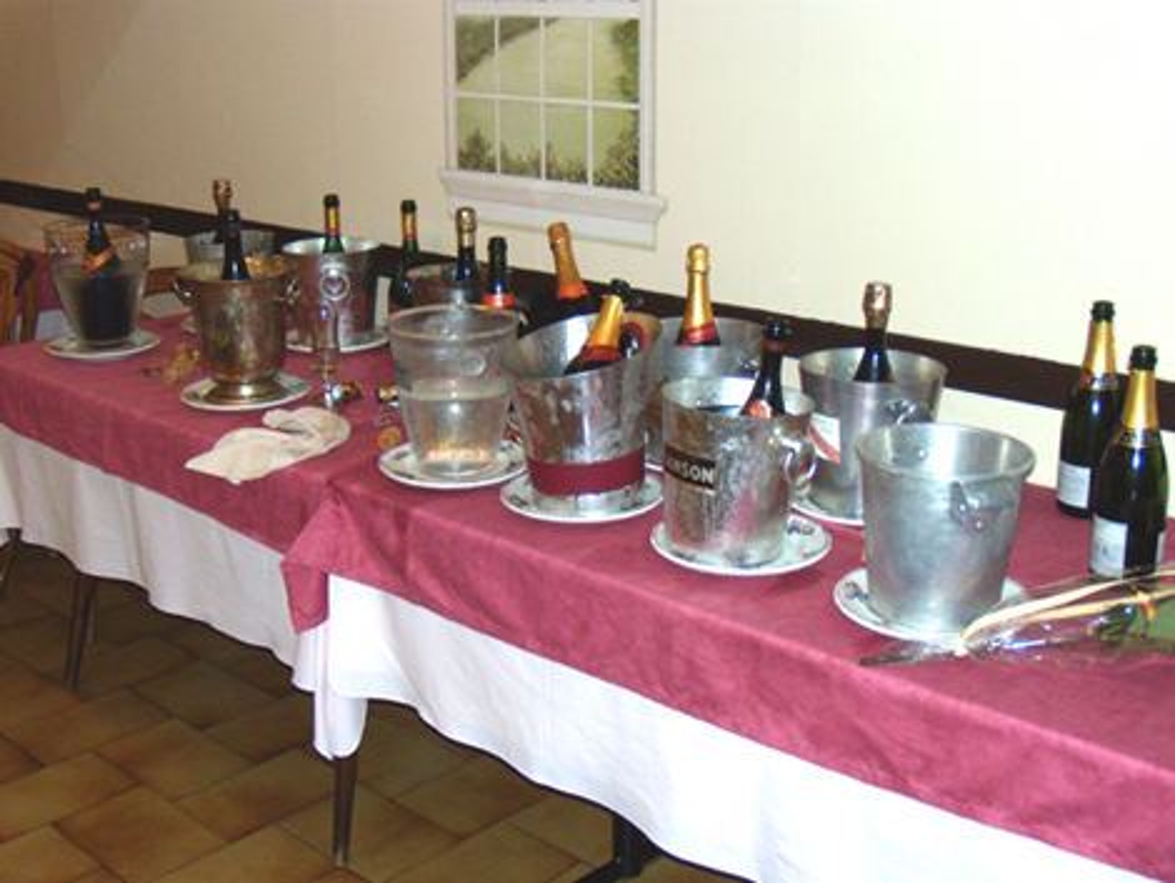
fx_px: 1426
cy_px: 442
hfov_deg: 44.8
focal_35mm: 42
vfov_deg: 34.4
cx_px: 588
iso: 200
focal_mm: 7.5
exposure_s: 1/30
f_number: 3.7
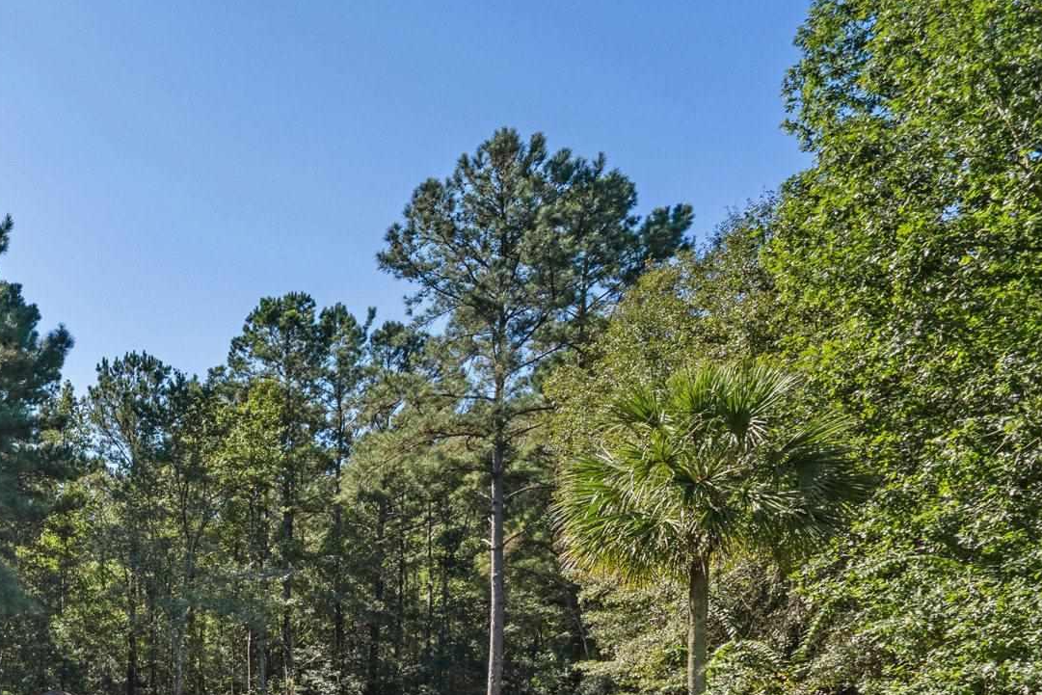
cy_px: 739
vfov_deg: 32.3
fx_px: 1071
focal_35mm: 37
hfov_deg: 41.4
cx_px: -104
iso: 320
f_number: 8
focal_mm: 16
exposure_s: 1/60
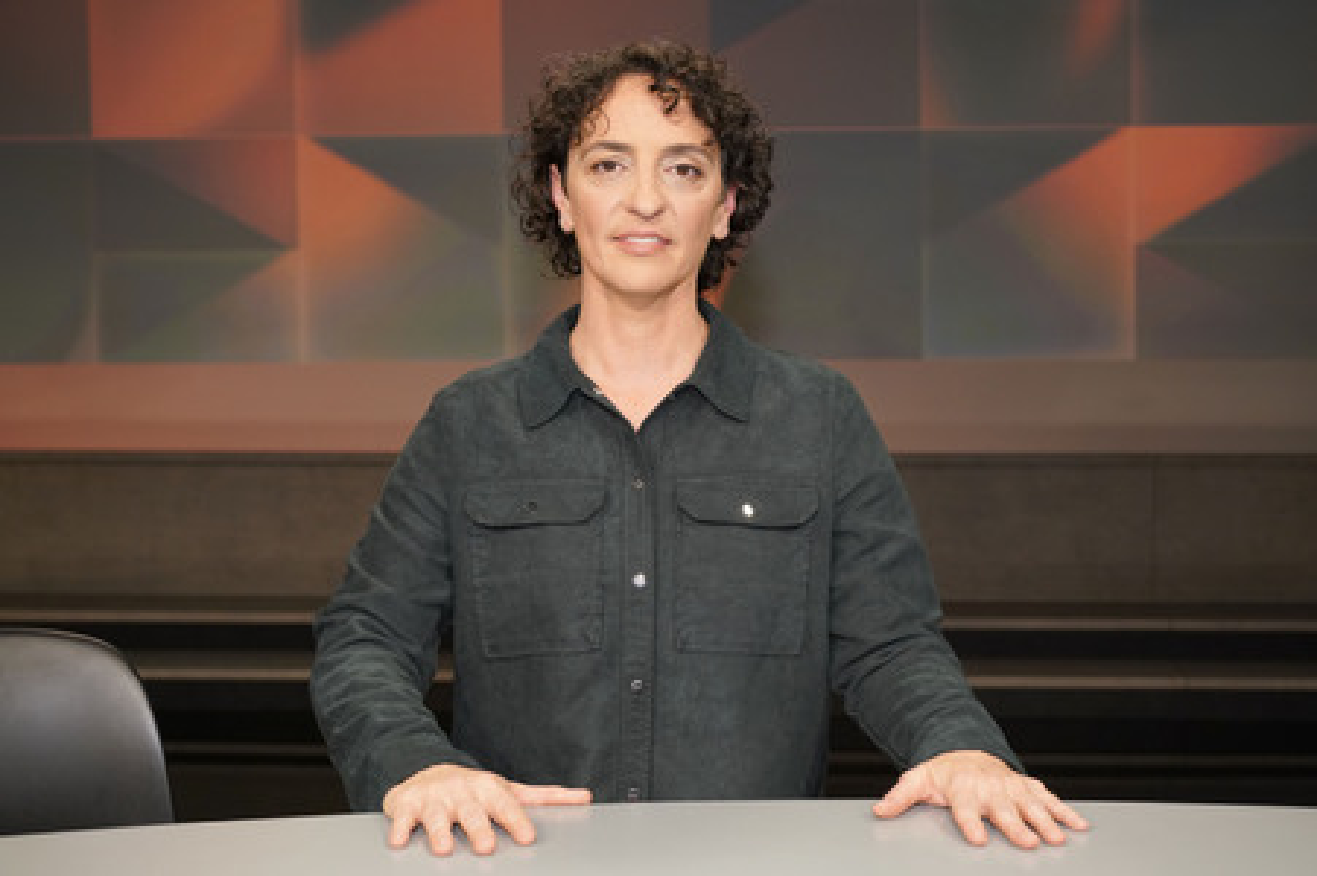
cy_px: 438
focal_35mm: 44
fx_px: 1608
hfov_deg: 44.5
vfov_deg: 30.5
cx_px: 658
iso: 2000
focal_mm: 44
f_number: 5.6
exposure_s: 1/125
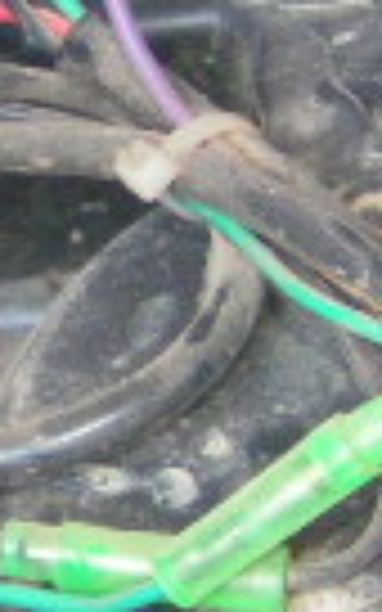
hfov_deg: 6.8
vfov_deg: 11.1
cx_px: -297
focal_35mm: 189
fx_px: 3148
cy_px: 324
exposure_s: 1/40
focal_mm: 5.8
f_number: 2.8
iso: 200
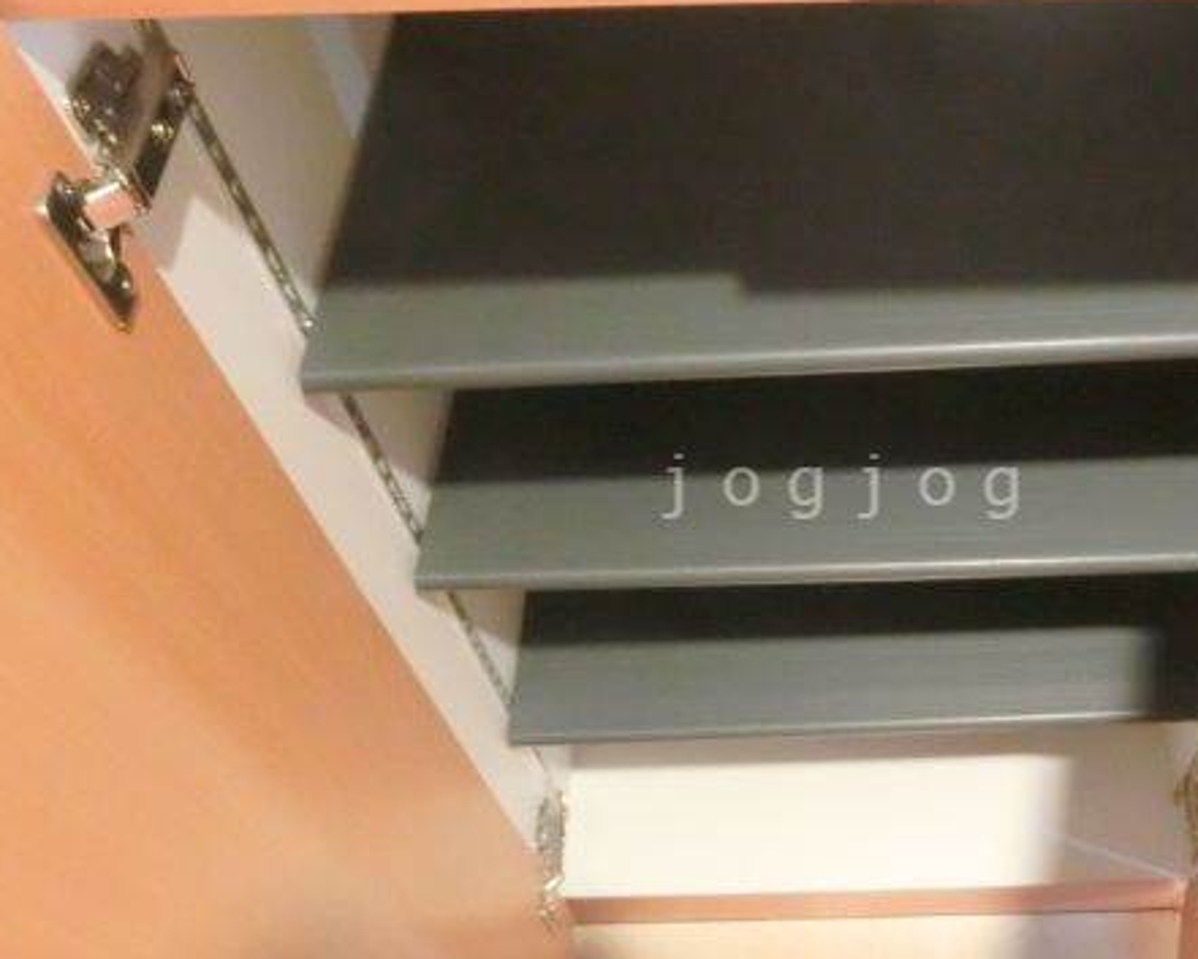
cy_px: 486
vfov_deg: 43.4
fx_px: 1206
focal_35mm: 34
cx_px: 848
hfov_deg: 51.3
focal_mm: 4.24
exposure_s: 1/30
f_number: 3
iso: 1000
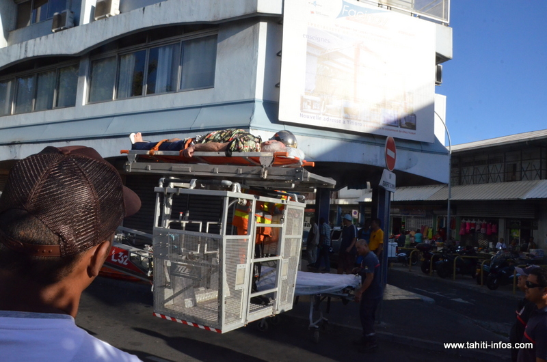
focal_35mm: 27
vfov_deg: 47.7
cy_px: 181
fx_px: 409
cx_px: 274
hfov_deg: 67.5
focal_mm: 18
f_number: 22
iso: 2500
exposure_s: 1/1000
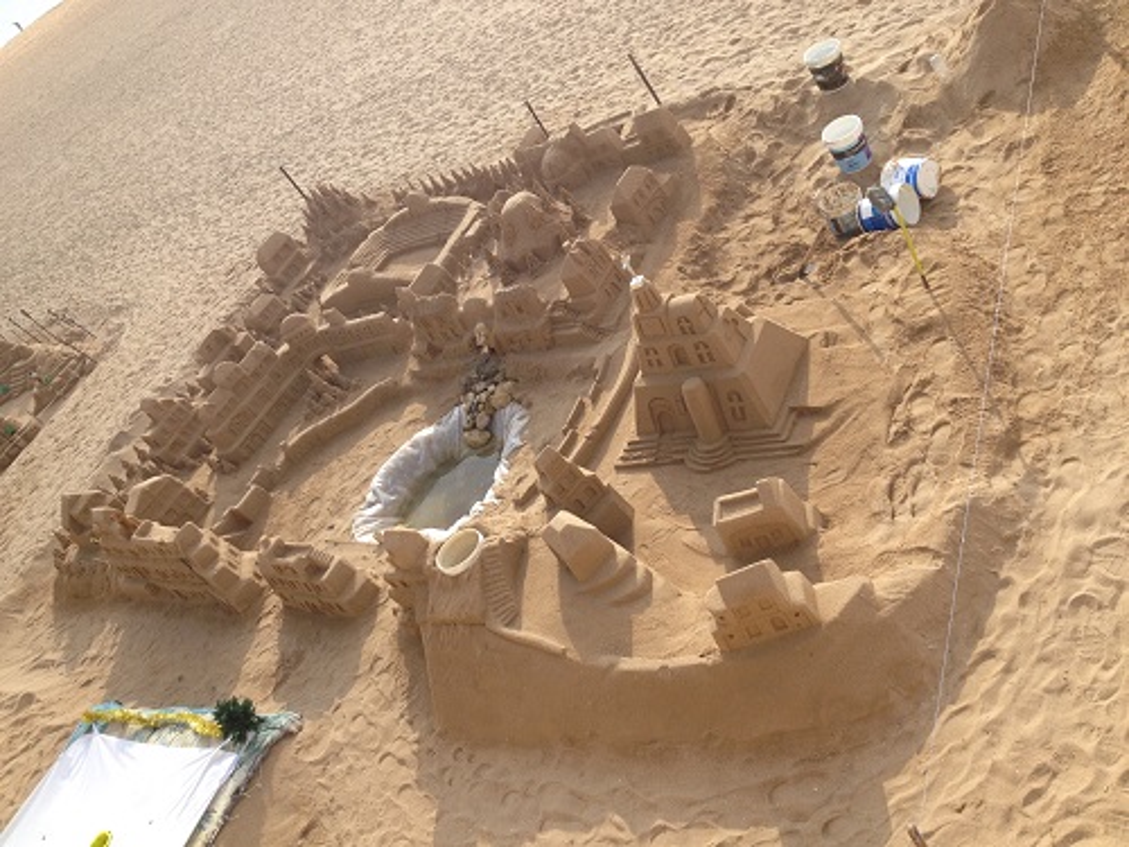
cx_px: 564
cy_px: 424
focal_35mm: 35
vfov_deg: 40.7
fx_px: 1142
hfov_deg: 52.6
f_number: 2.4
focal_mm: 4.28
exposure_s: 1/1082
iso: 50
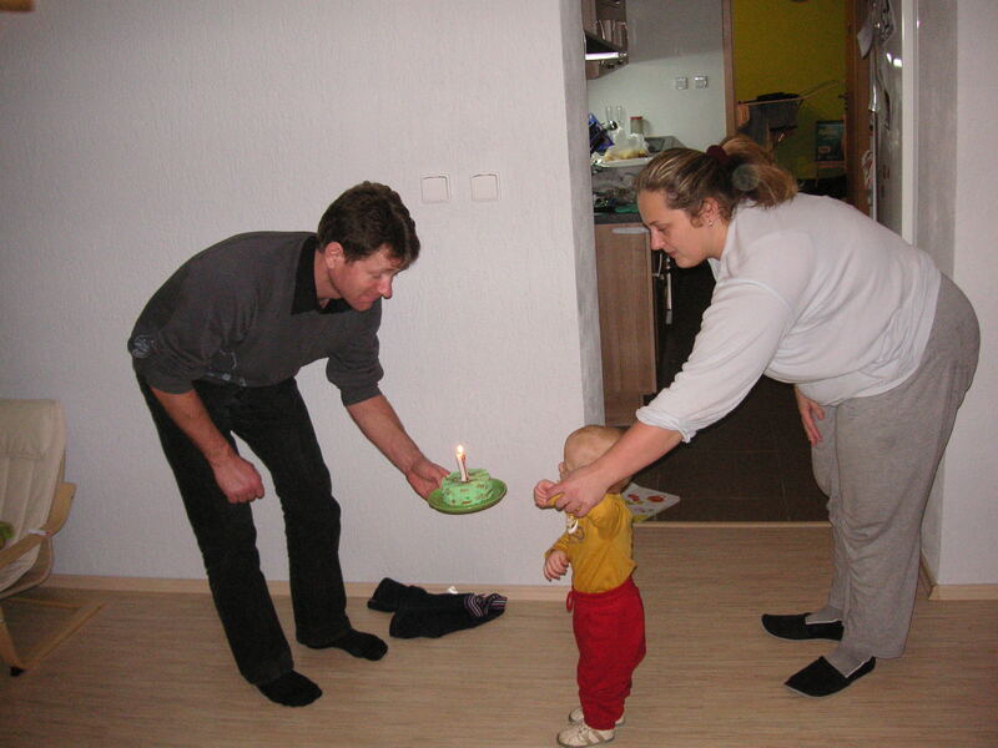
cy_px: 374
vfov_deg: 38.7
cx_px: 499
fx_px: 1067
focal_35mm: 37
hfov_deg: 50.1
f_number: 2.8
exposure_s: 1/45
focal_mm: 6.1
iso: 160
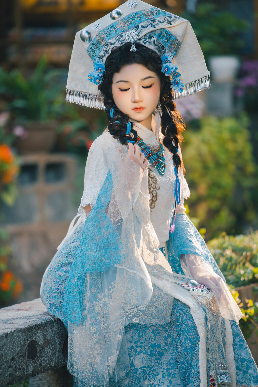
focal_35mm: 180
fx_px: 1935
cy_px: 194
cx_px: 129
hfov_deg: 7.6
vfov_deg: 11.4
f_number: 2.8
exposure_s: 1/160
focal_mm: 180
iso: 100
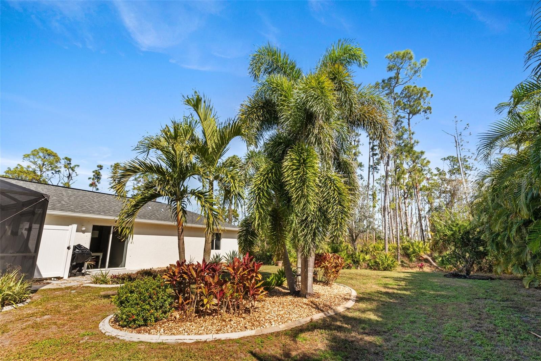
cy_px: 180
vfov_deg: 69.2
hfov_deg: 92.0
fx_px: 261
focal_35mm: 17
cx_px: 270
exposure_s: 1/160
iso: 100
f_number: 9
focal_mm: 11.6
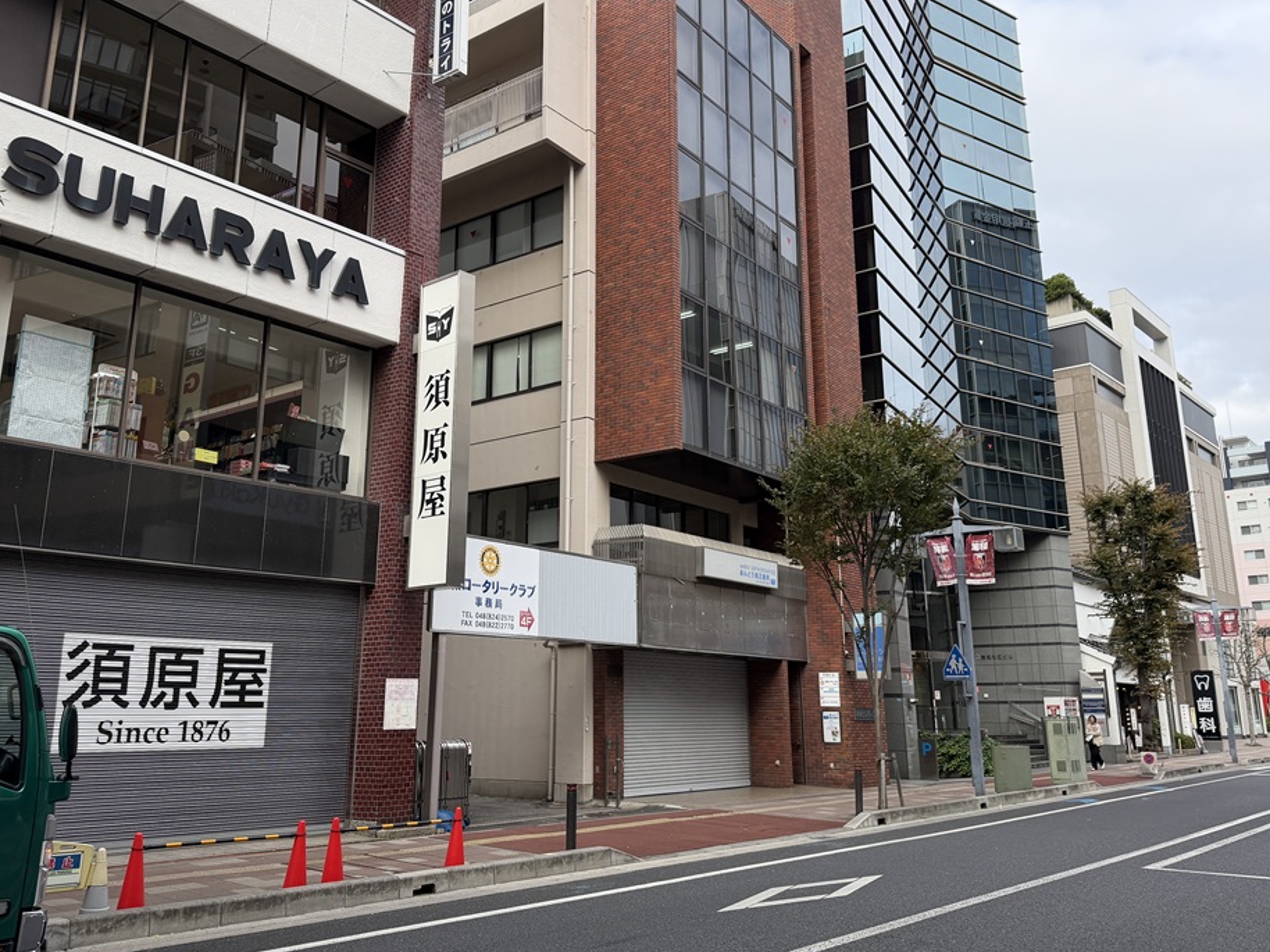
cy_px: 427
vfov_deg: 46.7
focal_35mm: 30
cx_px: 622
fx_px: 1100
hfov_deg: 60.0
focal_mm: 6.76
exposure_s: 1/1653
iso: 100
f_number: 1.78
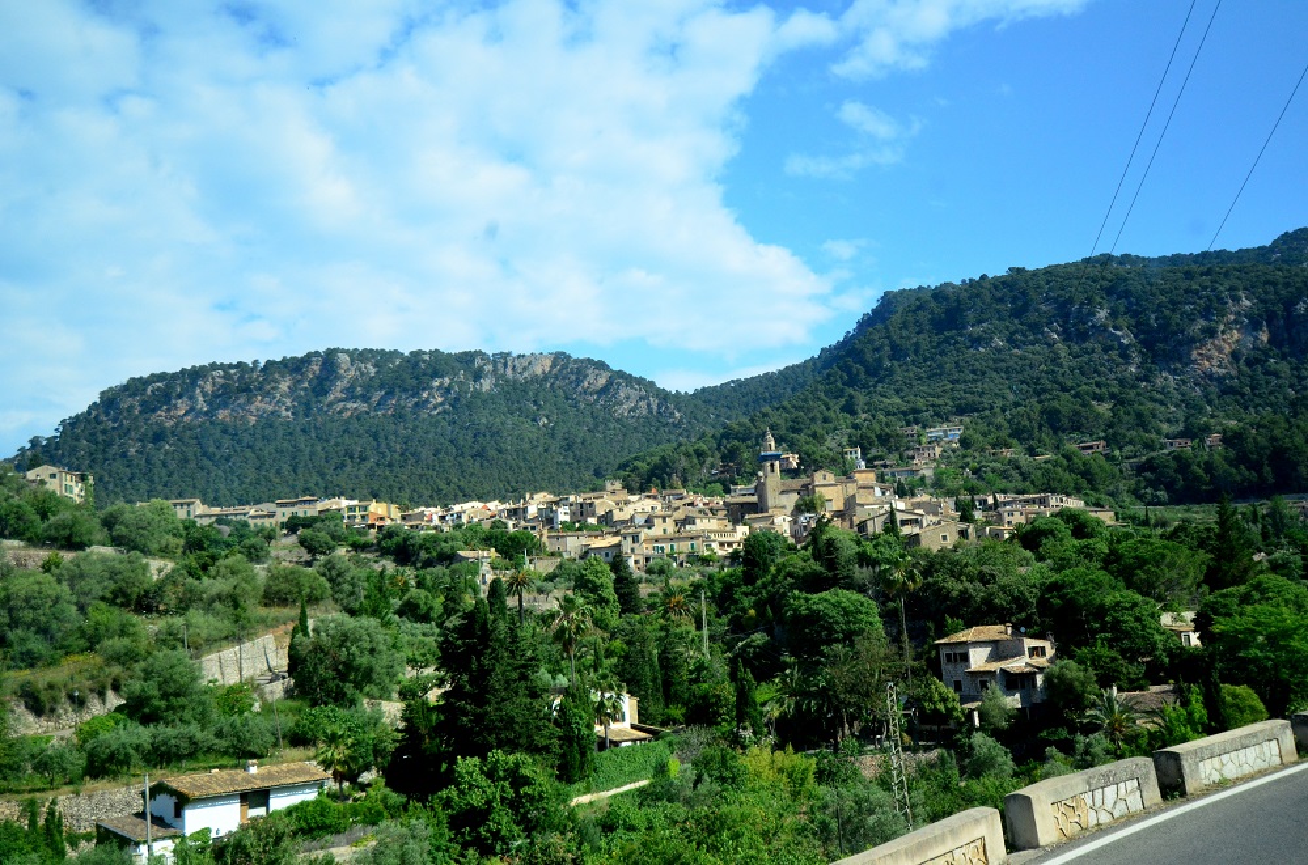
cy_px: 432
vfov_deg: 36.7
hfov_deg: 53.2
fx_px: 1305
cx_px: 654
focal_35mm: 36
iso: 1400
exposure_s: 1/8000
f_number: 4
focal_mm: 24
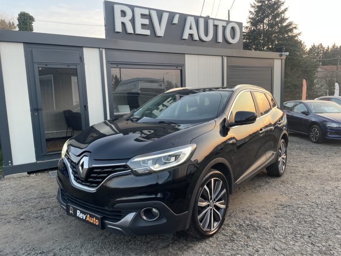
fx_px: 256
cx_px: 170
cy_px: 128
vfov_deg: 53.1
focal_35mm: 26
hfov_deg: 67.3
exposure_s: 1/121
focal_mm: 4.2
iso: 64
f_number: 1.6
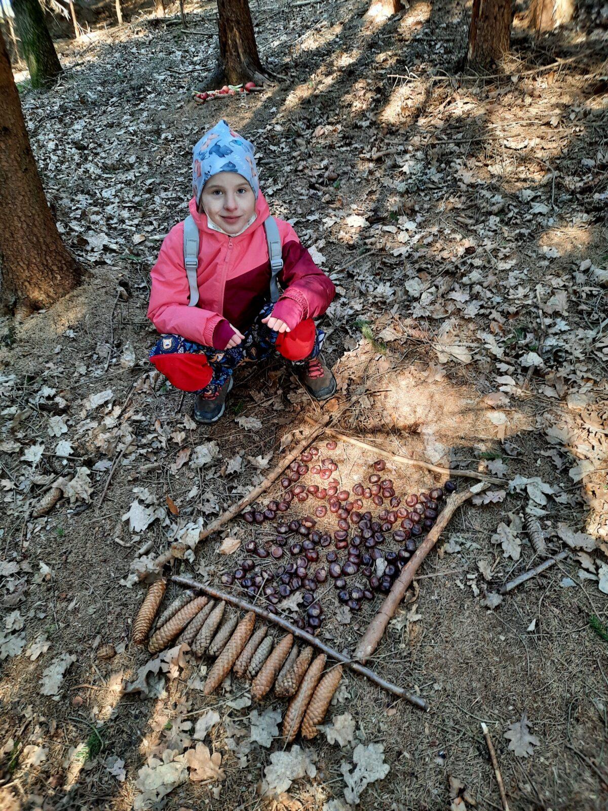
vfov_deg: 69.4
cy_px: 406
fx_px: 585
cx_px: 304
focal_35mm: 25
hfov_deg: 54.9
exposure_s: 1/33
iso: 250
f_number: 2
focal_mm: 4.6
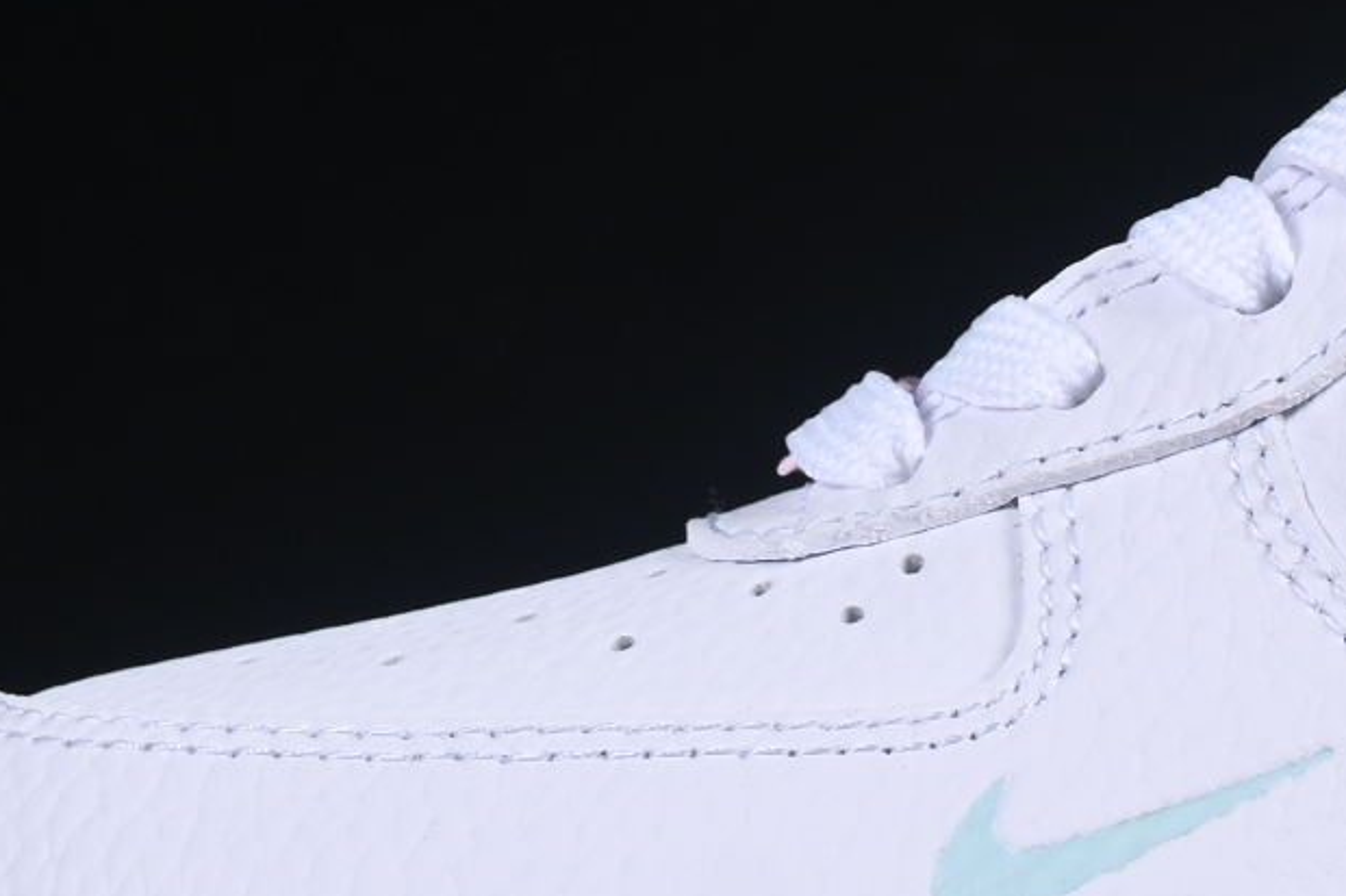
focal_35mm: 337
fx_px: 12596
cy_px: 217
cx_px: 1622
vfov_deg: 4.1
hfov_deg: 6.1
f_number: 8
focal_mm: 50
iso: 160
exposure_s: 1/80
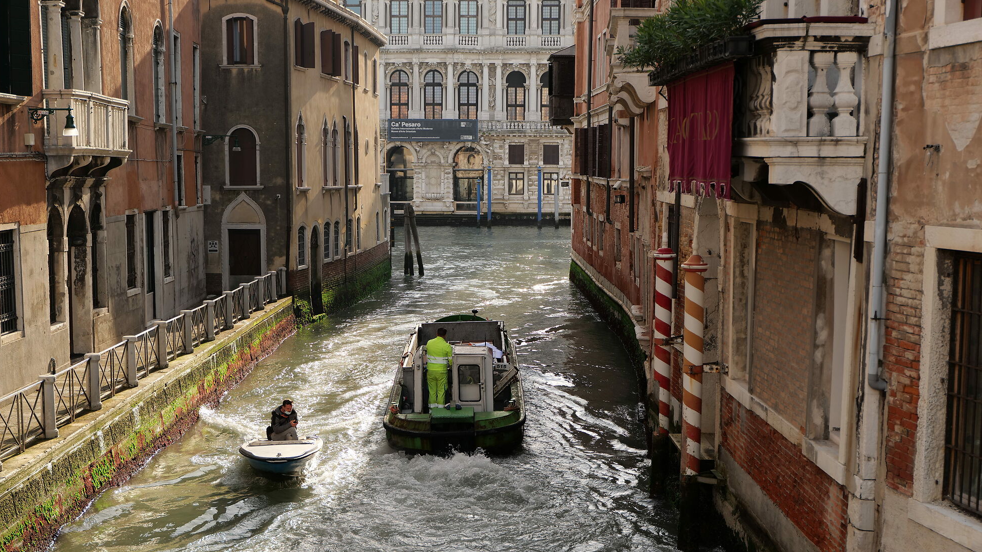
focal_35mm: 54
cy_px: 333
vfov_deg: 22.2
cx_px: 452
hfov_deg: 38.5
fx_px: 1406
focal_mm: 42
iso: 100
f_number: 2.8
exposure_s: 1/500
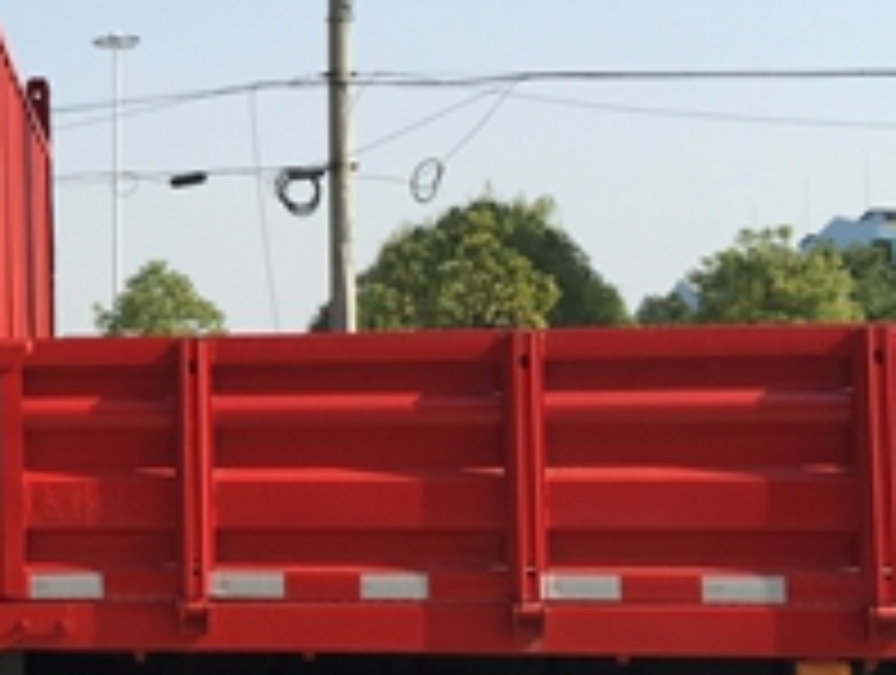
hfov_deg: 22.1
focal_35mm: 80
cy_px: 403
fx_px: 2074
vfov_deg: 18.5
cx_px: -234
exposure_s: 1/1364
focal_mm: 4.15
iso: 32
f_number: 2.2
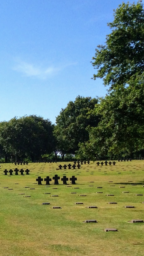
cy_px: 172
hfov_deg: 15.5
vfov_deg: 28.8
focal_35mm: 73
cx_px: -58
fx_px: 496
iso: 32
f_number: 2.4
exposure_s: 1/2203
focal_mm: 3.3
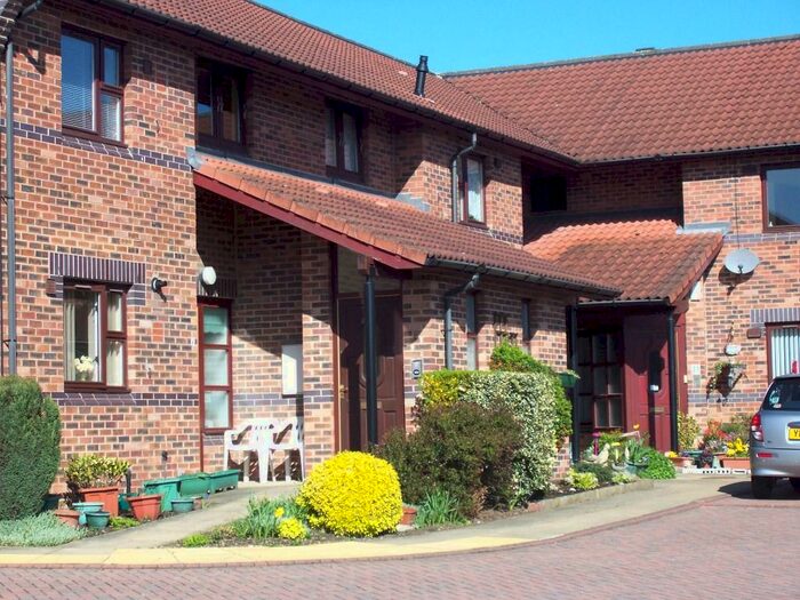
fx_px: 1895
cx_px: 400
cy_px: 300
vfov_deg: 18.0
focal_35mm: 82
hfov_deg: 23.8
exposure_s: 1/496
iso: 80
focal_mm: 13.5
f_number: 4
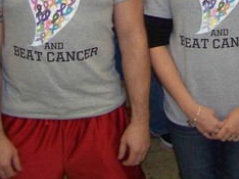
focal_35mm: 111
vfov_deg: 12.8
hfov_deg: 17.6
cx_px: 183
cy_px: -61
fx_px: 766
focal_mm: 5.85
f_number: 2.8
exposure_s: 1/30
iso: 200
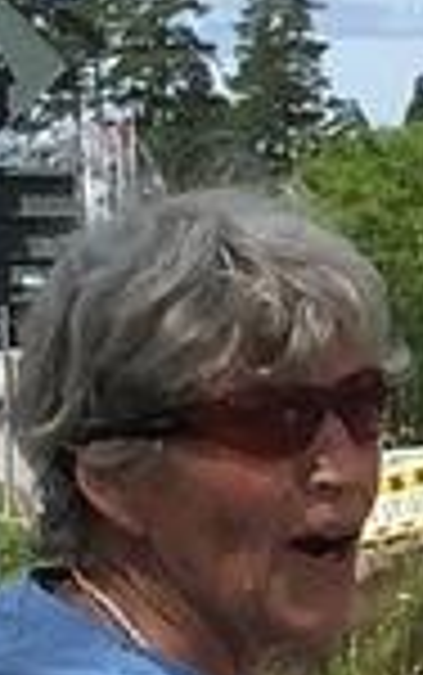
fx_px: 2412
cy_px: 698
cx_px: 1386
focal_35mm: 131
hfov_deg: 8.1
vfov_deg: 15.6
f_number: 2.2
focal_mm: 4.15
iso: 25
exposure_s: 1/1832
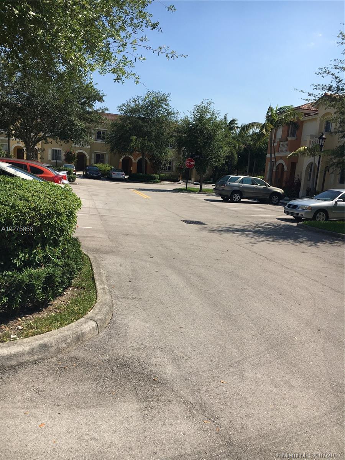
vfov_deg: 61.7
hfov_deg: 48.2
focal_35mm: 29
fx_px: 385
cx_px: 172
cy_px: 230
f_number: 2.2
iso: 25
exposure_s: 1/2024
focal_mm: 4.15
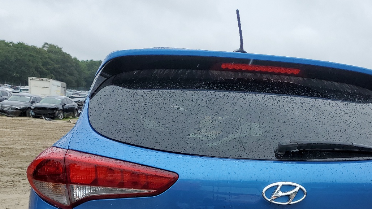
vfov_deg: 25.6
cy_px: 216
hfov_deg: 45.8
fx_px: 434
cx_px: 241
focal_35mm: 44
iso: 50
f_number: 1.5
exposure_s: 1/833
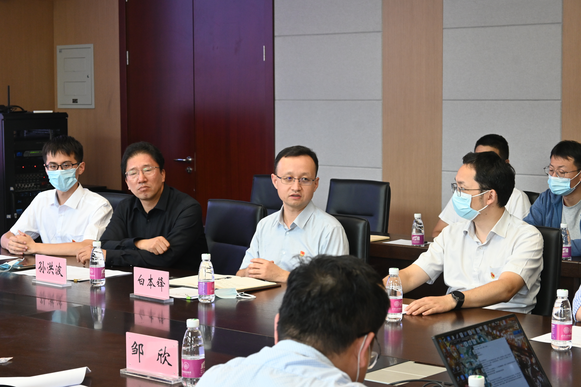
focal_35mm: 75
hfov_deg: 27.0
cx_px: 290
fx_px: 1210
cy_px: 194
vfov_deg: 18.2
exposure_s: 1/80
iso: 1250
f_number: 6.3
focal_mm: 50
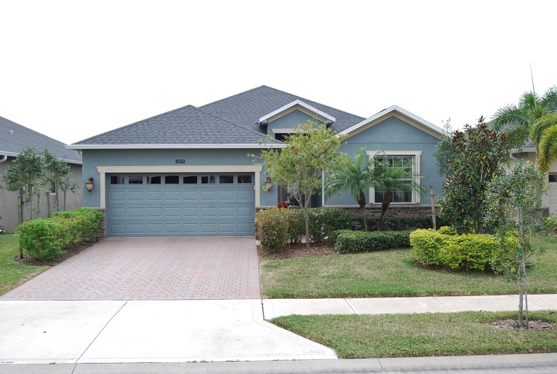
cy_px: 187
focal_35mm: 36
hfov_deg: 53.0
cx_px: 278
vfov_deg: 37.0
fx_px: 558
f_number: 6.3
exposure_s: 1/160
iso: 100
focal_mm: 24
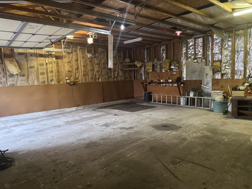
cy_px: 94
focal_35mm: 24
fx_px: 175
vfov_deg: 56.8
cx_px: 126
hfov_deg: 71.6
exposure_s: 1/40
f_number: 1.78
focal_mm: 6.76
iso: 800
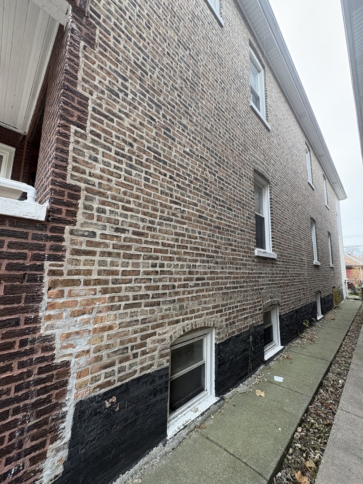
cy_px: 242
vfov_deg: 102.1
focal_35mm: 14
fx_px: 196
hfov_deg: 85.7
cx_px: 182
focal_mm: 2.22
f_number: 2.2
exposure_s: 1/99
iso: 200
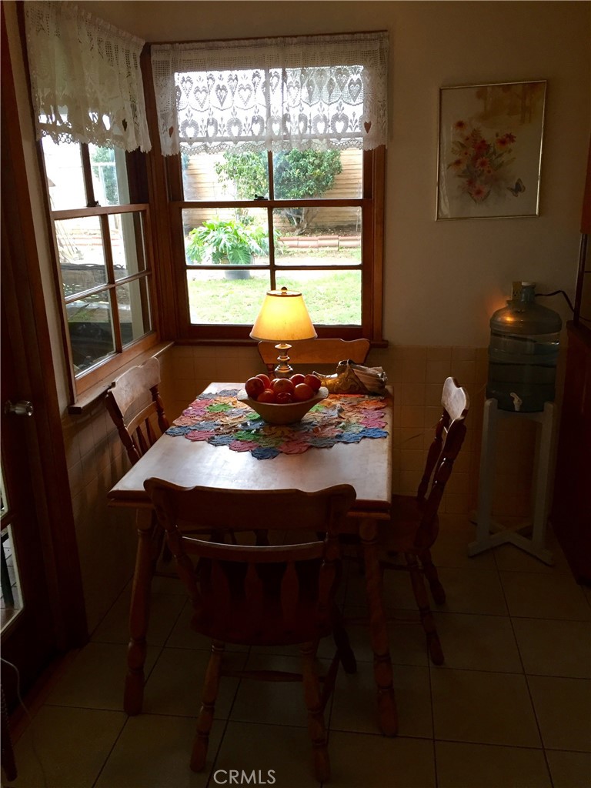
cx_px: 296
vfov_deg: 61.7
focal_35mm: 29
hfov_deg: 48.2
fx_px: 660
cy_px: 394
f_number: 2.2
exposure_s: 1/30
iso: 50
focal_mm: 4.15
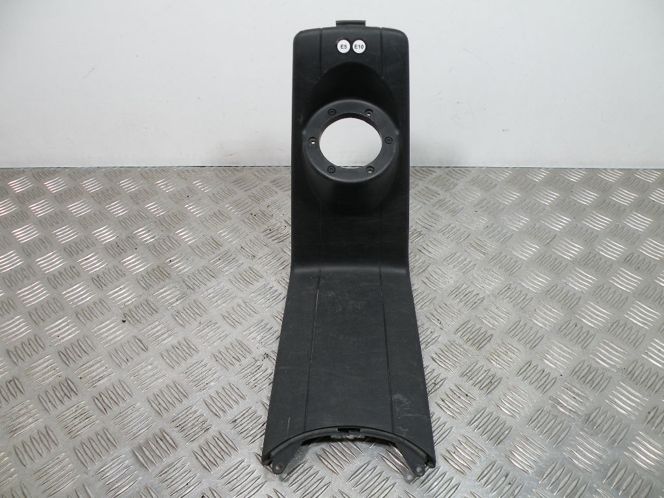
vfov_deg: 51.4
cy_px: 249
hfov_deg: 65.3
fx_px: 518
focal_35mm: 27
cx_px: 332
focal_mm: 4.7
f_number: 3.2
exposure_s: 1/62.5
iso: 64
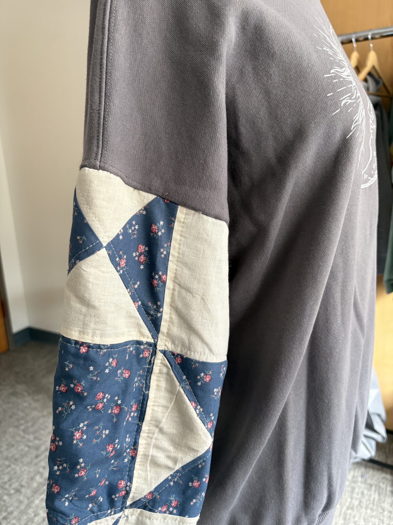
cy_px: 262
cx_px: 196
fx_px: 394
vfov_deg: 67.3
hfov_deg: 53.1
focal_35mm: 26
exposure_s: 1/60
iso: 200
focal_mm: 5.96
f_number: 1.6
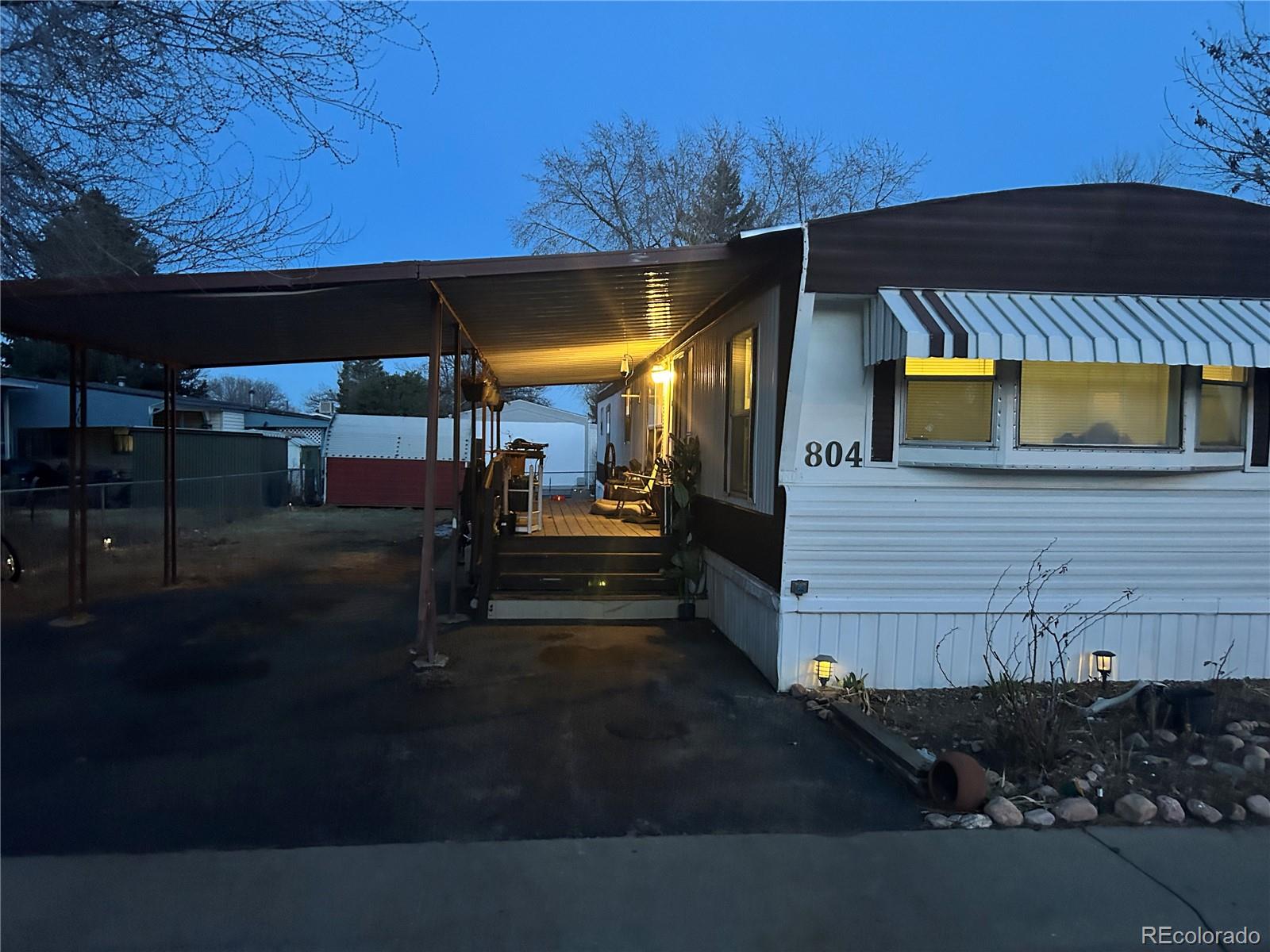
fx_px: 954
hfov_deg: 67.3
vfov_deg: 53.1
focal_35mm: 26
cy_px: 476
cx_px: 635
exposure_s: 1/30
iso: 800
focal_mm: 5.7
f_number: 1.5
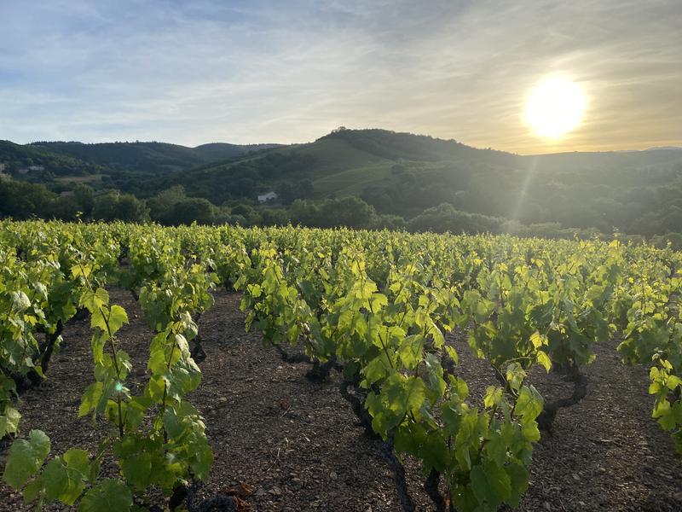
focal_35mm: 26
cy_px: 256
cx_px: 341
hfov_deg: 67.3
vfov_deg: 53.1
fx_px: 512
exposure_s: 1/2571
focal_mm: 4.25
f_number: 1.8
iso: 32
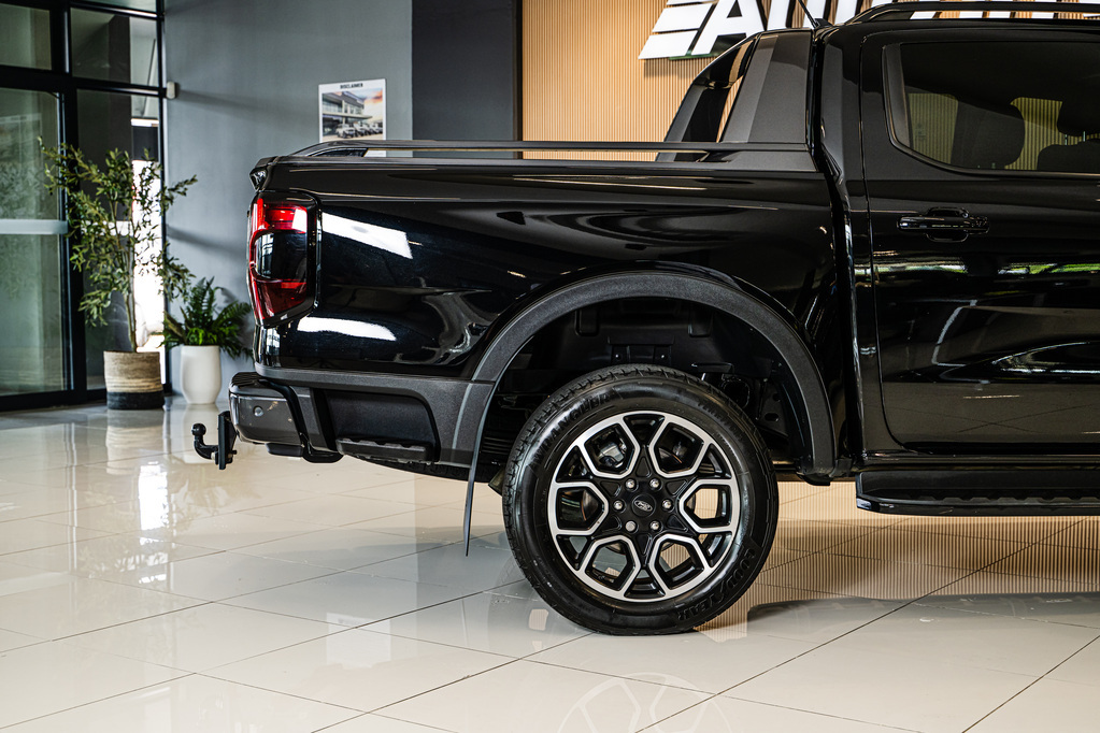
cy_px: 366
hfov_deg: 40.3
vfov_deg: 27.5
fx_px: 1497
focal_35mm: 49
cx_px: 550
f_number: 4
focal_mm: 49
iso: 400
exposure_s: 1/125
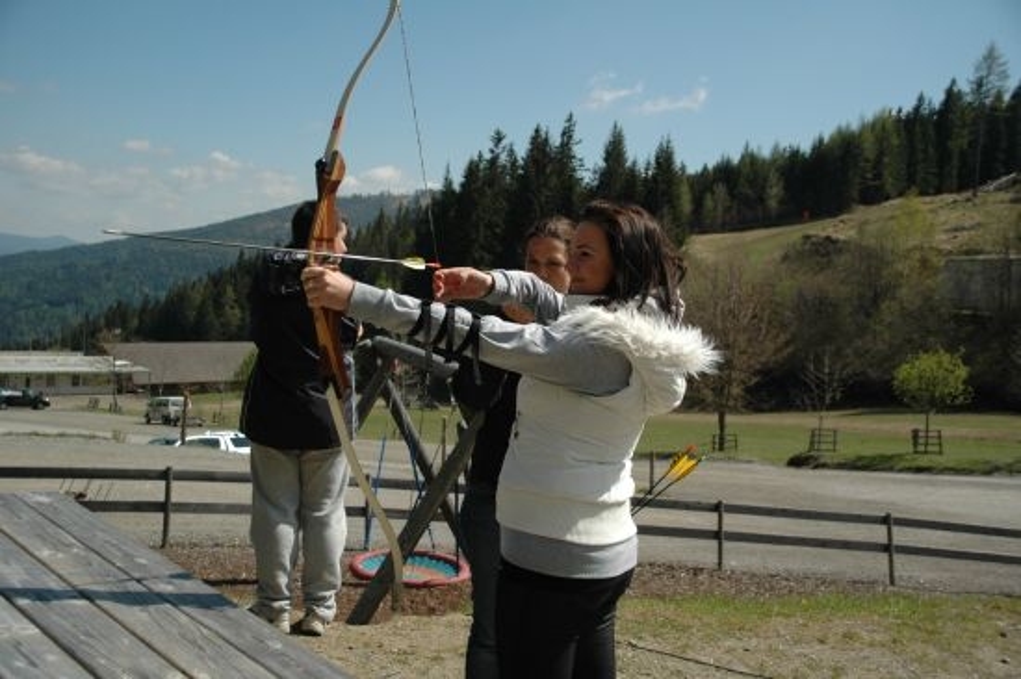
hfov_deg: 49.6
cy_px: 340
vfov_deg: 34.2
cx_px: 510
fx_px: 1105
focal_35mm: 39
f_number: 4
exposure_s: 1/2000
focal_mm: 26
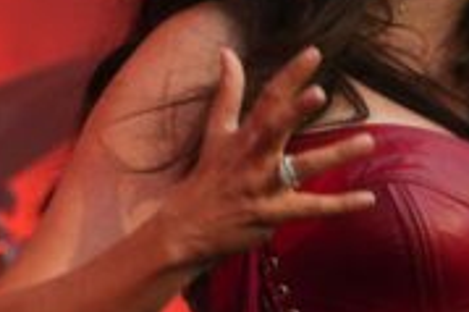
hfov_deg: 2.0
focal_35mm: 1016
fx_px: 13224
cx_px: 493
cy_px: 254
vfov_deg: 1.4
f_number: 5.6
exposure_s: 1/250
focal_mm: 158
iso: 1000
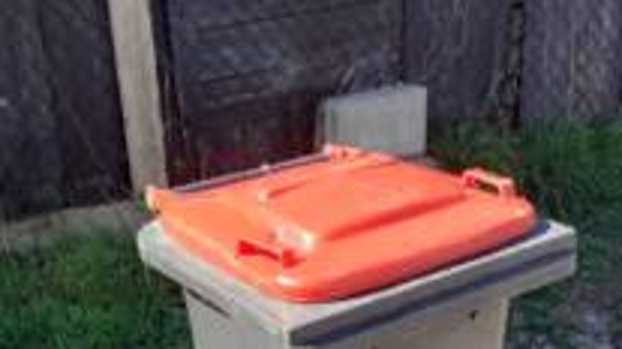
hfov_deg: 42.1
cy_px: 514
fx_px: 807
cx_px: 334
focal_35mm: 49
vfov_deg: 20.9
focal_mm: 3.6
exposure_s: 1/564
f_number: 1.9
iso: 40
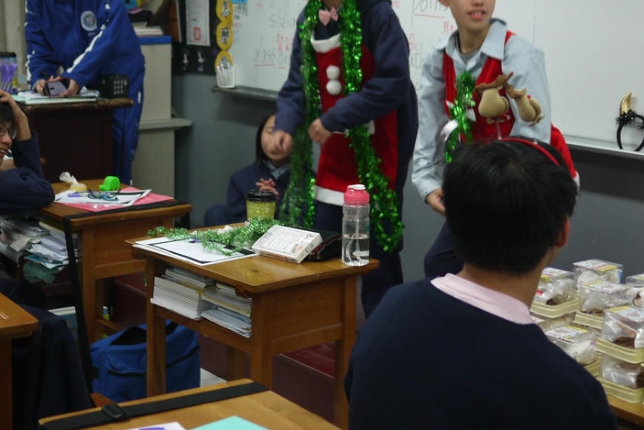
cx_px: 282
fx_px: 1270
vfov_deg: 18.9
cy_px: 61
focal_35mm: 71
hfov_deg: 28.4
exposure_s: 1/100
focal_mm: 20
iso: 160
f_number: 1.7
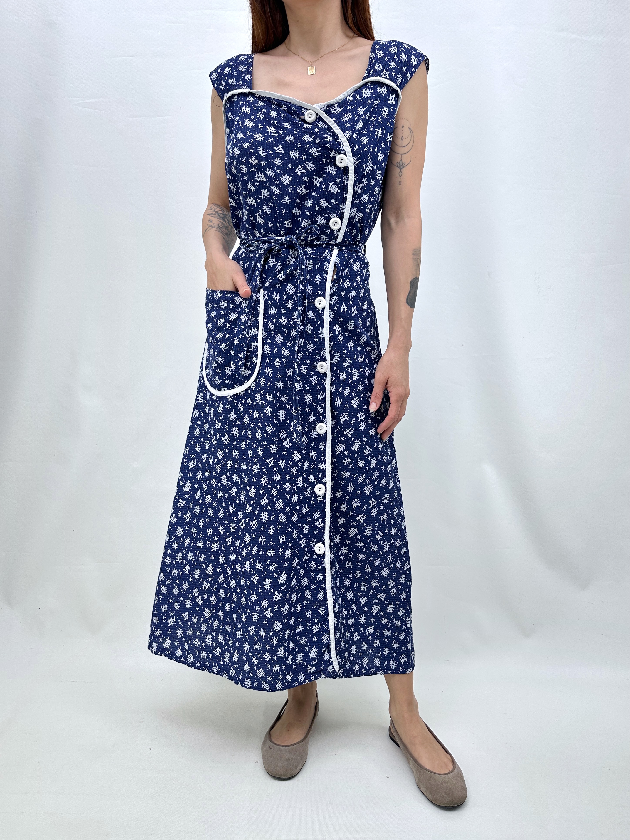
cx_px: 315
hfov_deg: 56.8
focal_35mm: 24
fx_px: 582
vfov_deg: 71.6
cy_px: 420
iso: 80
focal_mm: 6.86
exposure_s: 1/745
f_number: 1.78
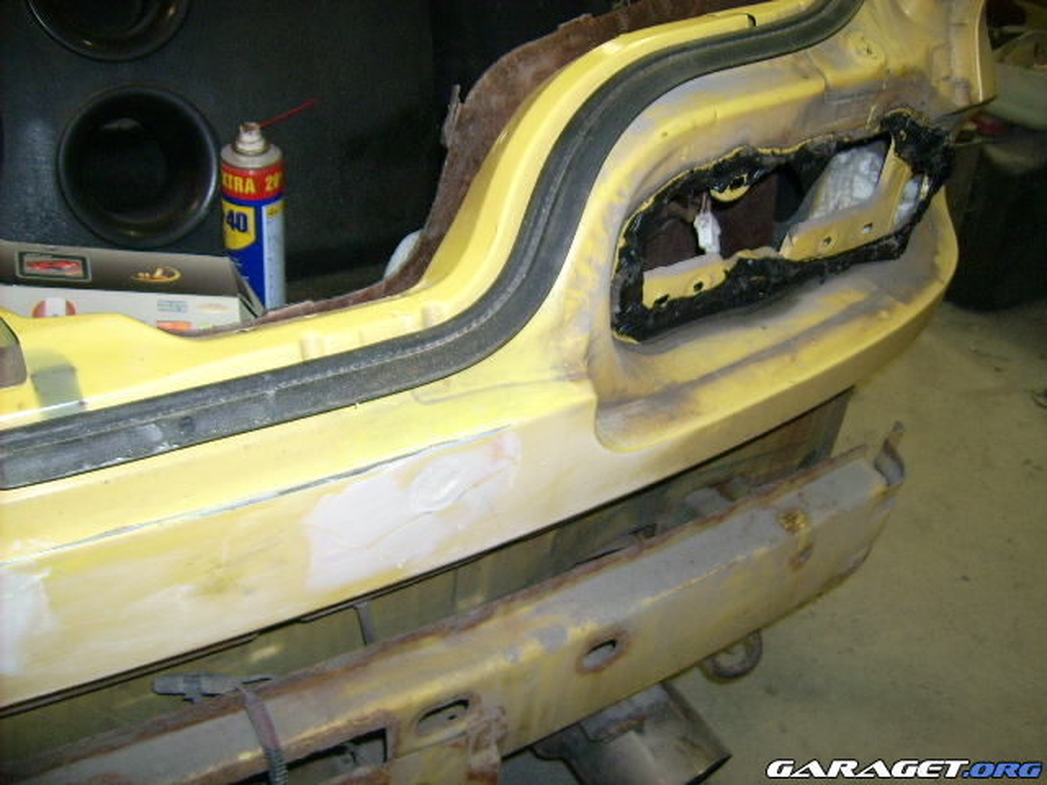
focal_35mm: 35
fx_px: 1059
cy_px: 392
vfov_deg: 40.7
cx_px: 524
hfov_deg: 52.6
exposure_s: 1/60
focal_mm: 5.95
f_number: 2.8
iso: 100
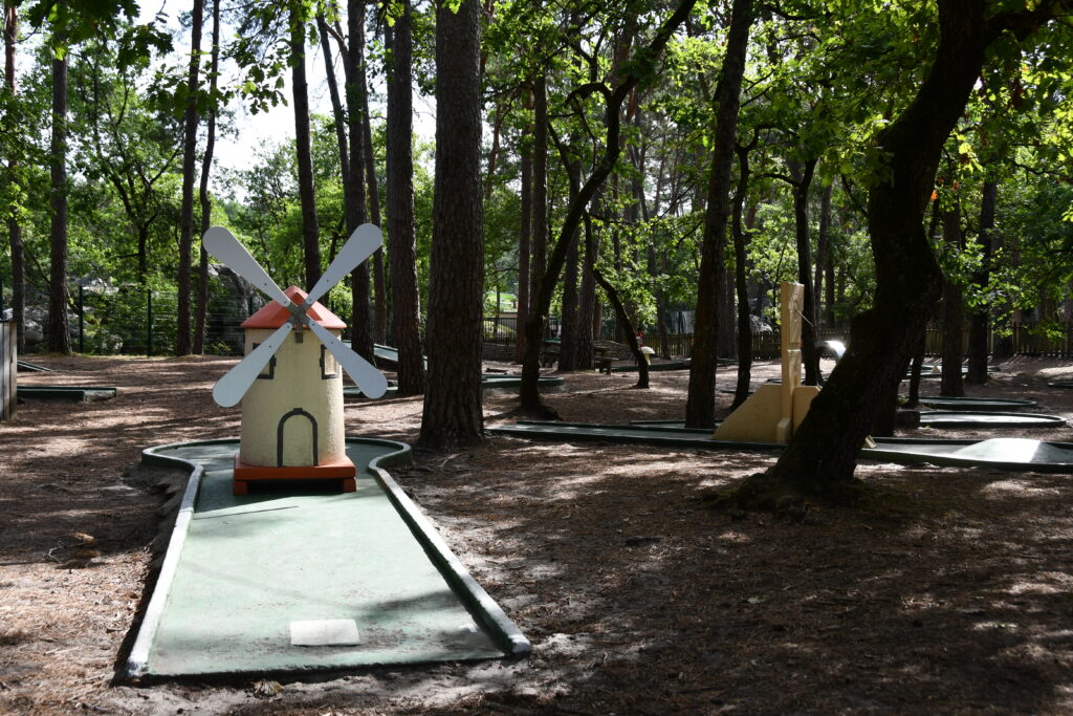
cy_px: 358
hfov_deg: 53.1
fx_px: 1073
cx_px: 536
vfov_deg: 36.9
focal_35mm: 36
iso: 200
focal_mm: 24
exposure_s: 1/250
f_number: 6.3
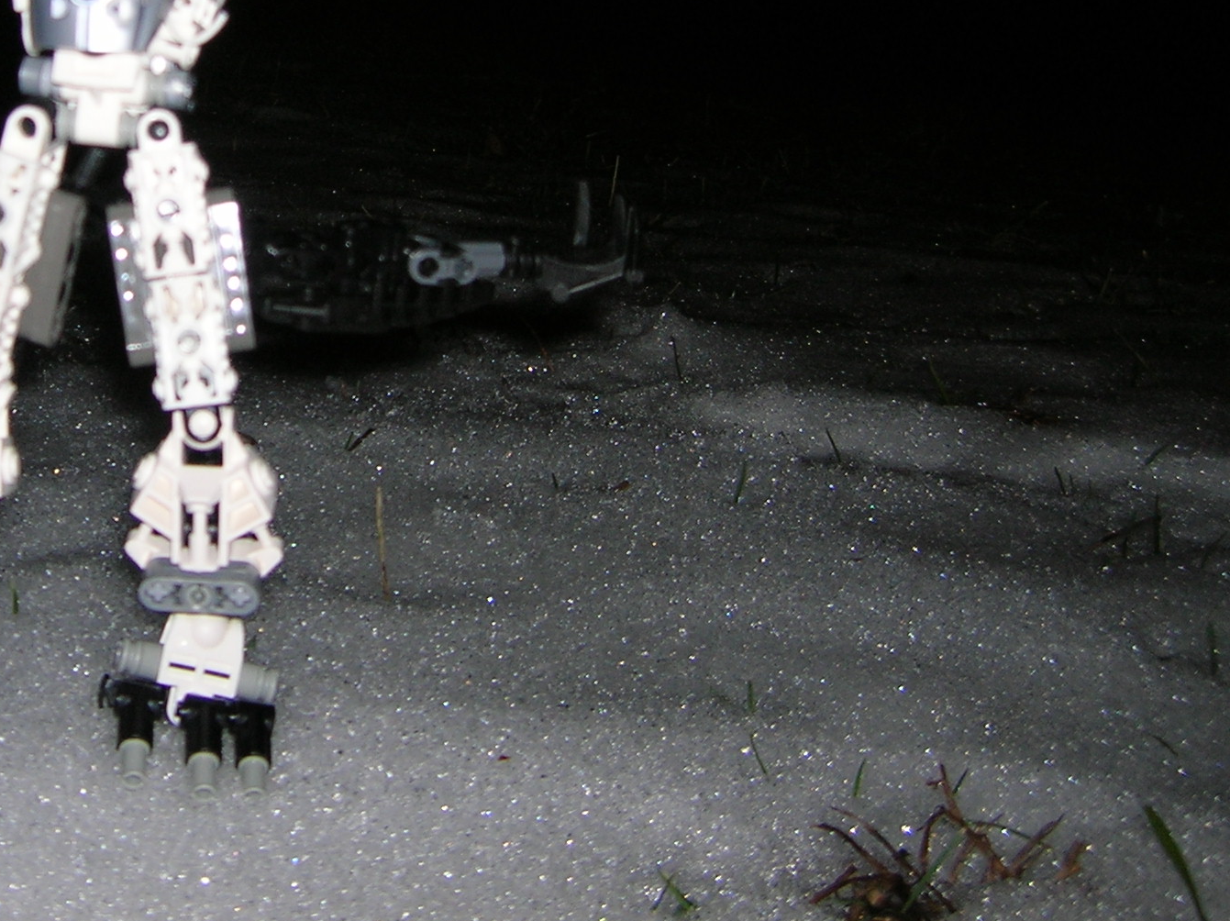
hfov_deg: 32.3
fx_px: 2060
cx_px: 239
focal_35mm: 58
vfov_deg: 24.7
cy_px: 142
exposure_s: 1/60.1
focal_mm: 5.7
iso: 50
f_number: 2.9
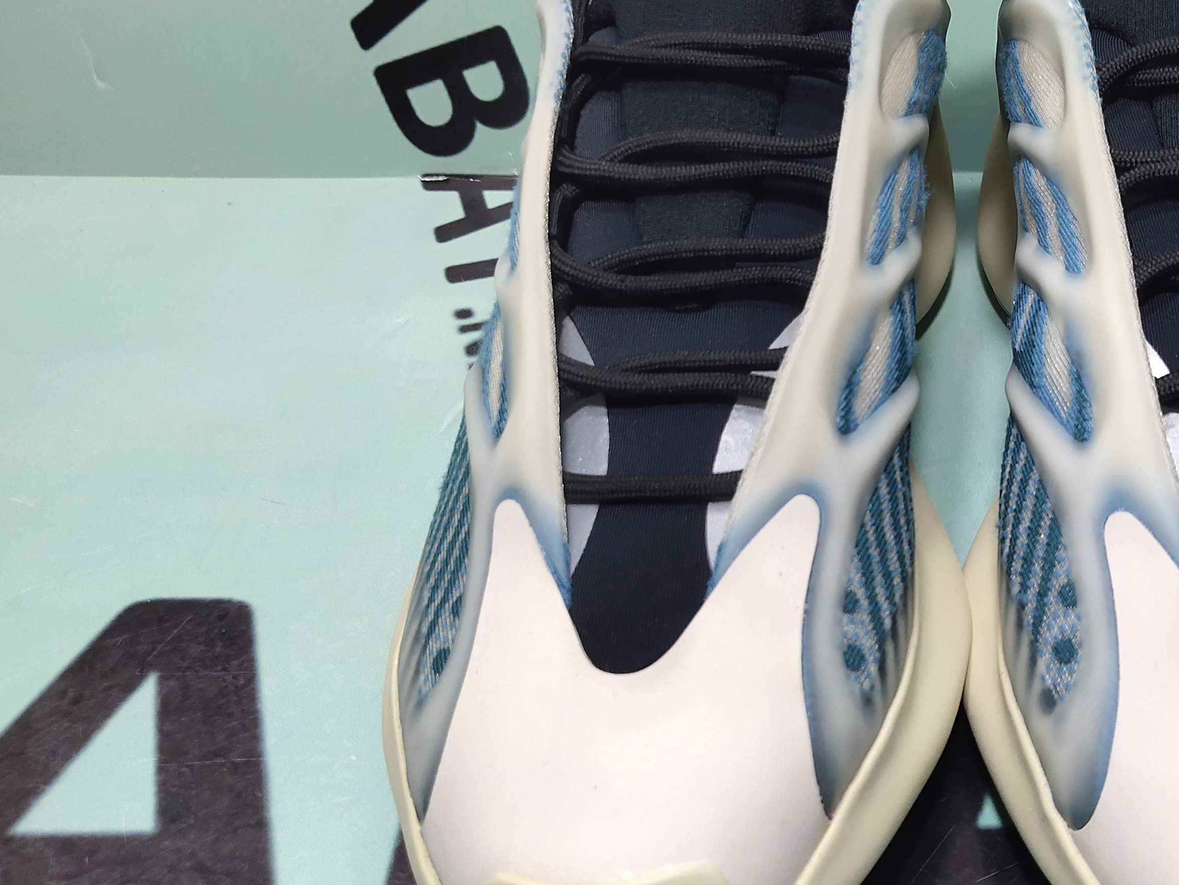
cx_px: 891
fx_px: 1771
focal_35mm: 52
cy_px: 434
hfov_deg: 35.9
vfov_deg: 28.0
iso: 115
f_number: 1.79
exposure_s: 1/100
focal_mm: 4.35
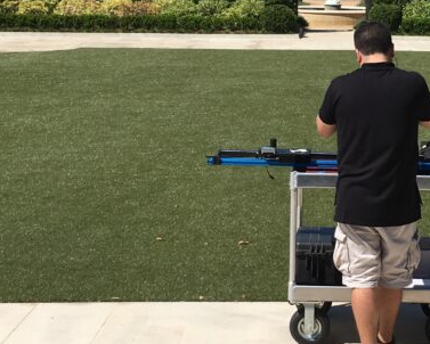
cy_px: 108
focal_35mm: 90
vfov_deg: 17.0
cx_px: 360
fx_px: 1146
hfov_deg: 20.9
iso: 25
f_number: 2.2
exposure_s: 1/2198
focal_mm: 4.15
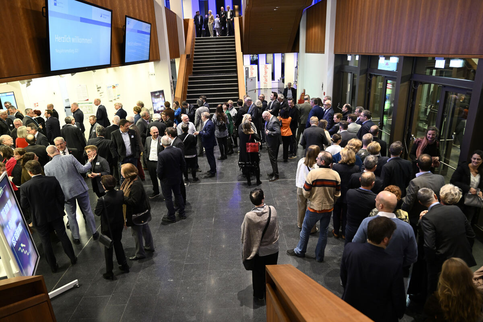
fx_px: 322
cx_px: 242
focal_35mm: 24
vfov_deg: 53.1
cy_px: 161
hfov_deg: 73.7
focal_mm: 24
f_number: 3.2
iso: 2000
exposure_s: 1/40
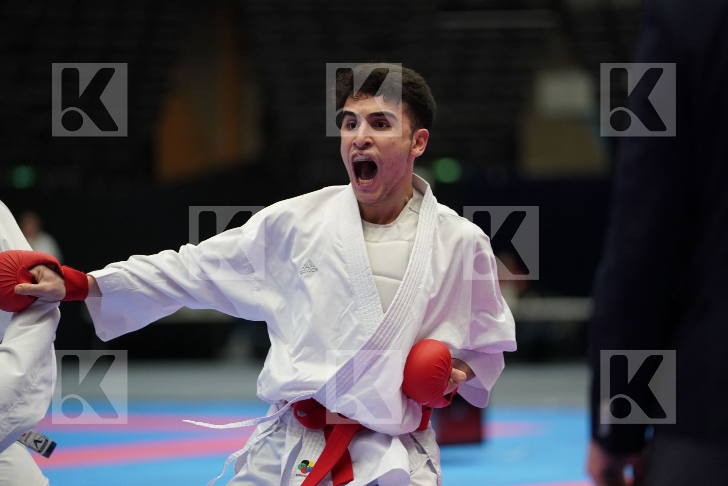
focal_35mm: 170
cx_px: 364
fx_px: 3438
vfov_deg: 8.1
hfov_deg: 12.1
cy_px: 243
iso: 2500
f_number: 2.8
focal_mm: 170
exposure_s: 1/1000
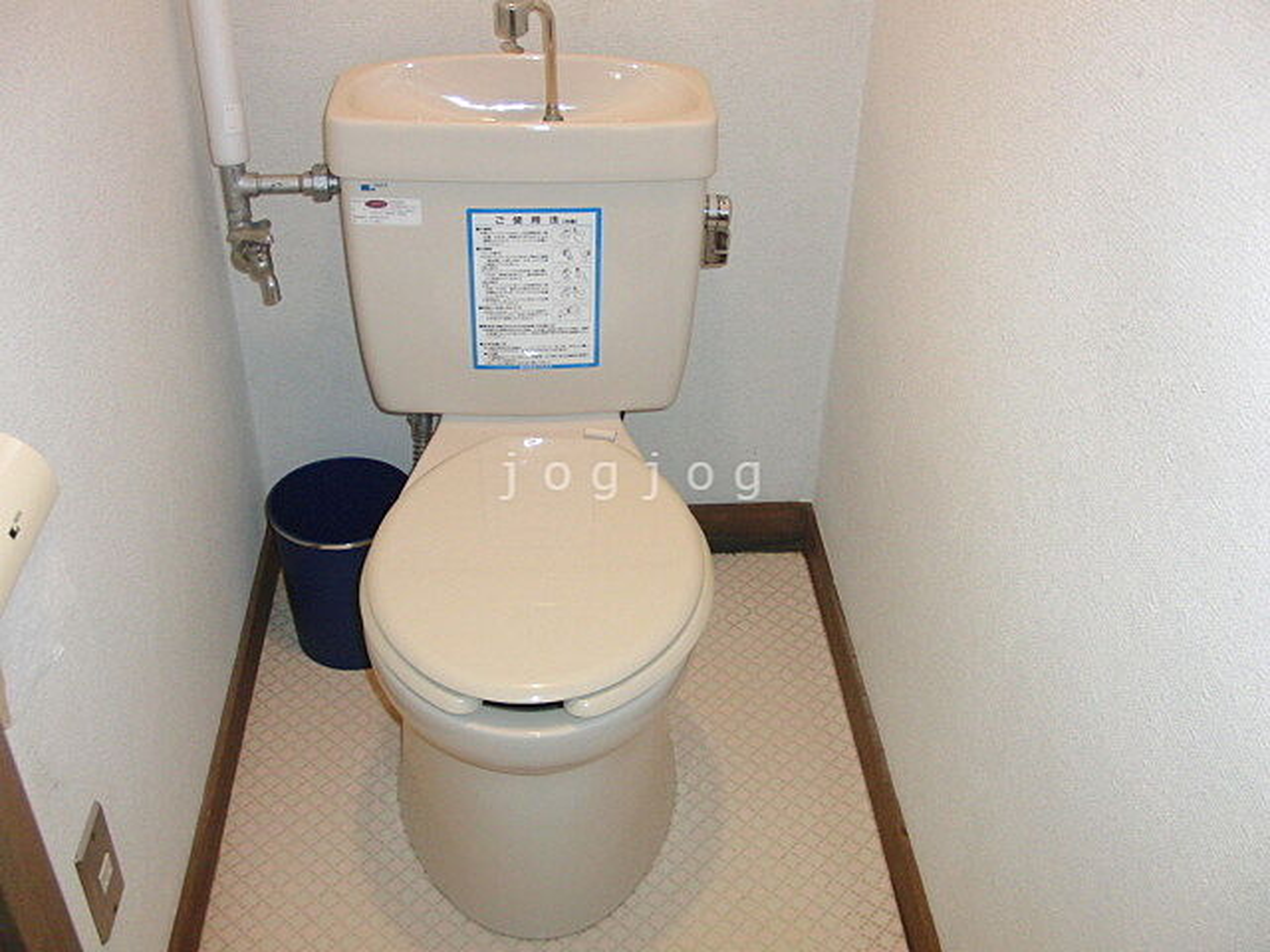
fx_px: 1357
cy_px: 476
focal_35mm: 37
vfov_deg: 38.7
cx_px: 635
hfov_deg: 50.1
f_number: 3.6
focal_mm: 6.42
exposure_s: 1/60
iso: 400
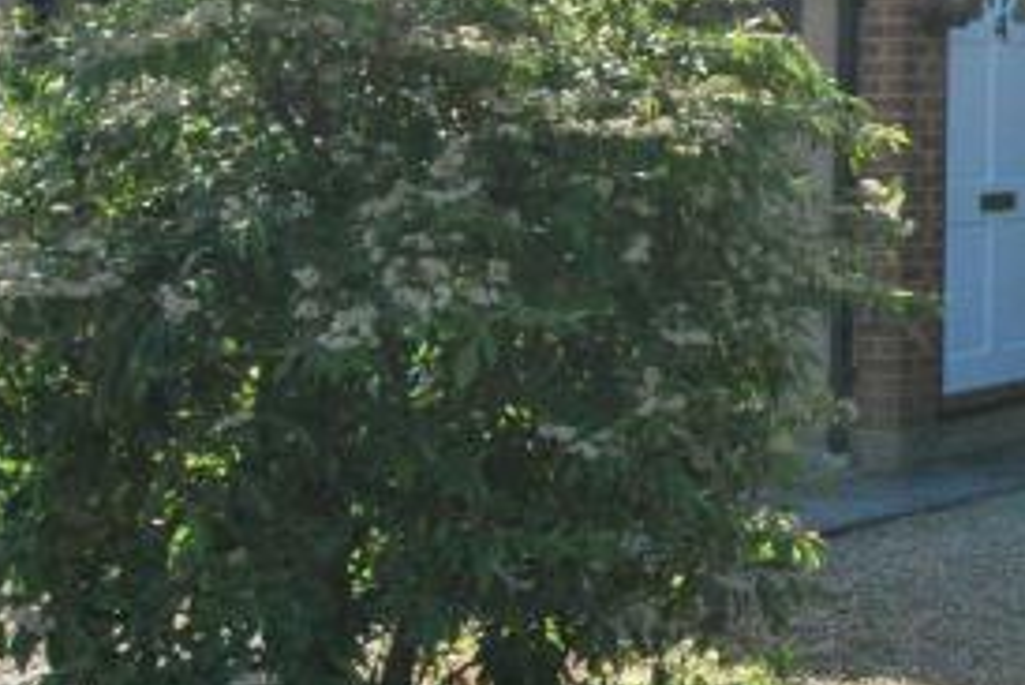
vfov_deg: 18.0
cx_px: 1571
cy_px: -37
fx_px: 2098
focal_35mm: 74
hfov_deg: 22.2
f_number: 13
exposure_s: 1/250
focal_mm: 15
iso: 800
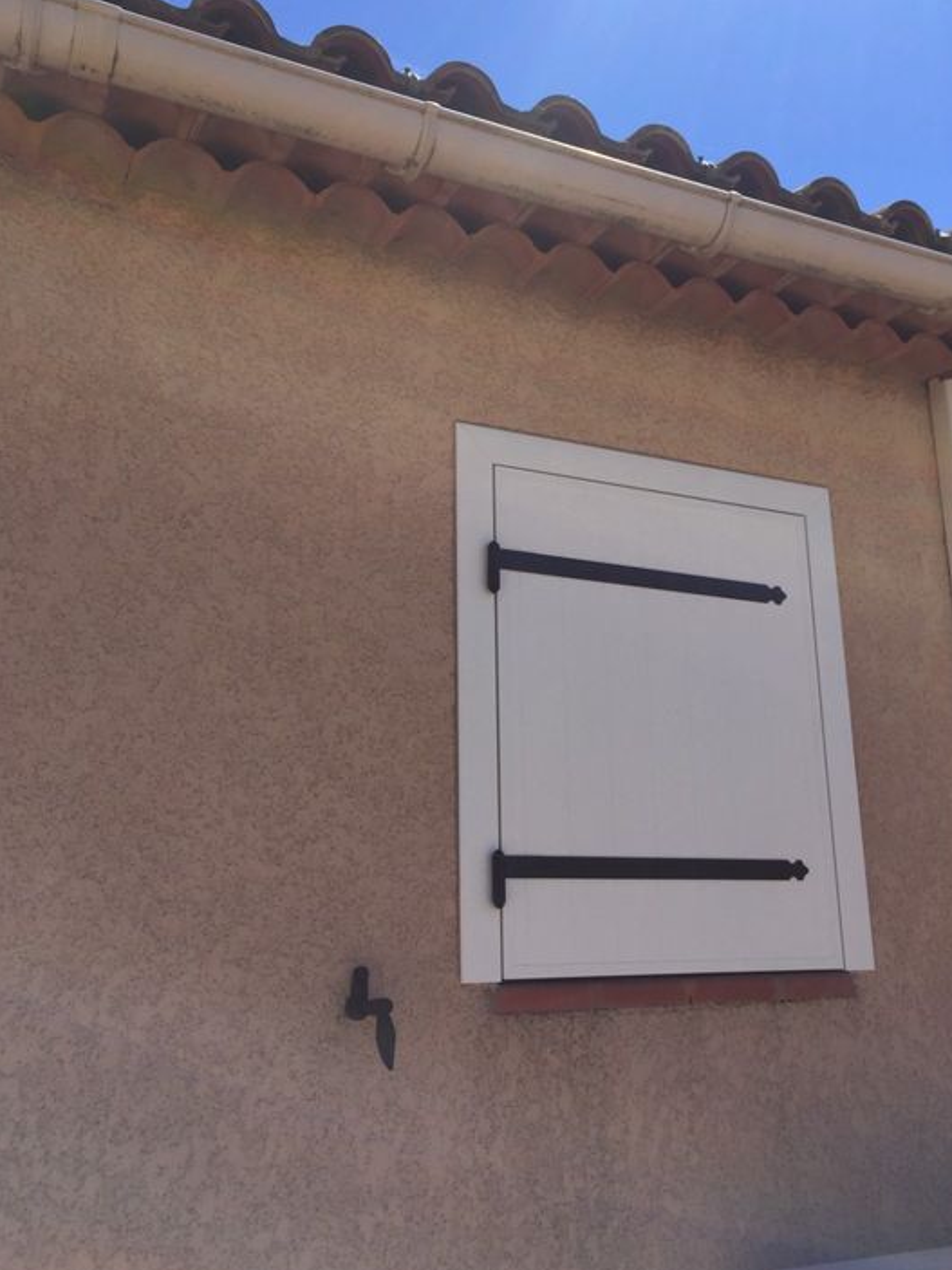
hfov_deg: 42.9
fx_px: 1210
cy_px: 603
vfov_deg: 55.3
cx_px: 497
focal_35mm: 33
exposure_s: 1/2083
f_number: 2.2
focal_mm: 4.15
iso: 32
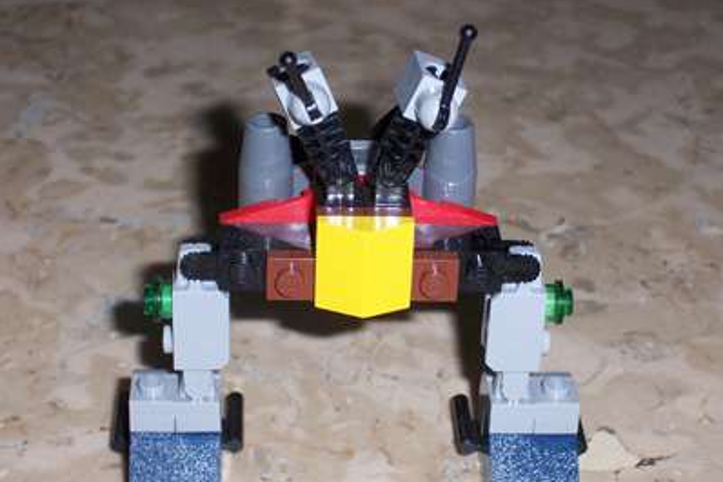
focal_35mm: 91
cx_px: 362
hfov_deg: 22.4
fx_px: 1827
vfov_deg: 15.0
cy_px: 266
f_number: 4.5
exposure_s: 1/100
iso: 125
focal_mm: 14.9
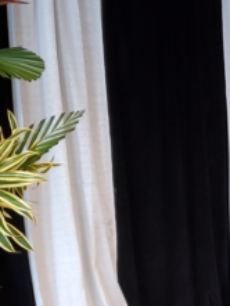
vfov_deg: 20.7
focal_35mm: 94
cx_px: 341
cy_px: 219
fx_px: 832
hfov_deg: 14.7
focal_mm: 4.3
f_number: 1.5
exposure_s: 1/40
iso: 250
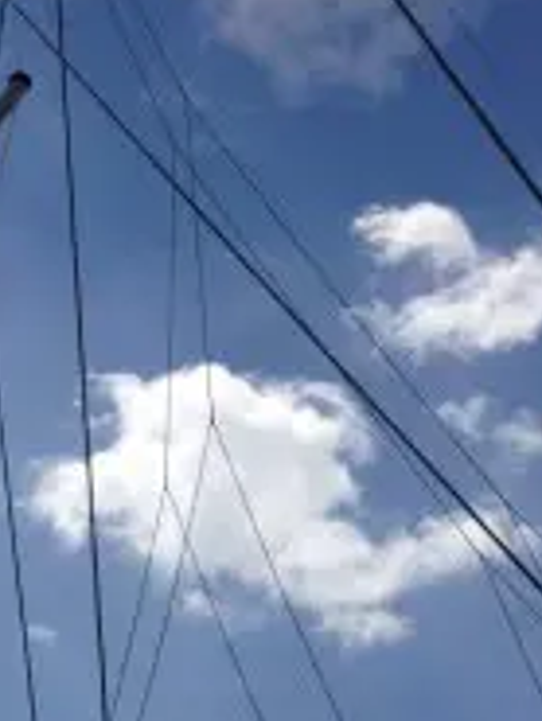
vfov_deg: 24.1
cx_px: 105
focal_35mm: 80
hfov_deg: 18.3
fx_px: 1668
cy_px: 538
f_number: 2.4
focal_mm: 4.12
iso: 50
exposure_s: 1/4525
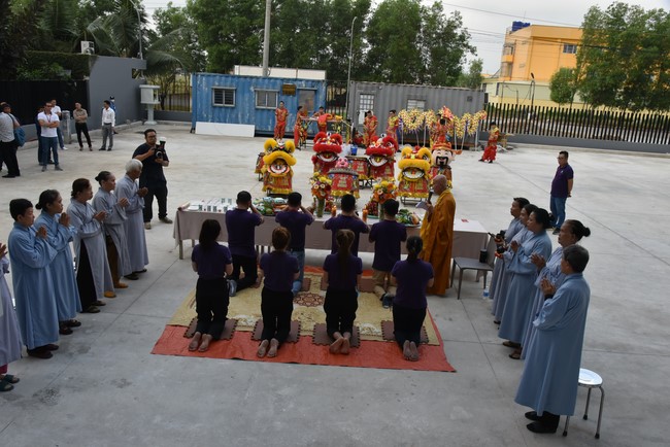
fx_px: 559
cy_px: 224
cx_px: 335
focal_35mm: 30
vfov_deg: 43.6
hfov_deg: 61.9
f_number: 10
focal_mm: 30
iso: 1600
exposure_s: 1/400
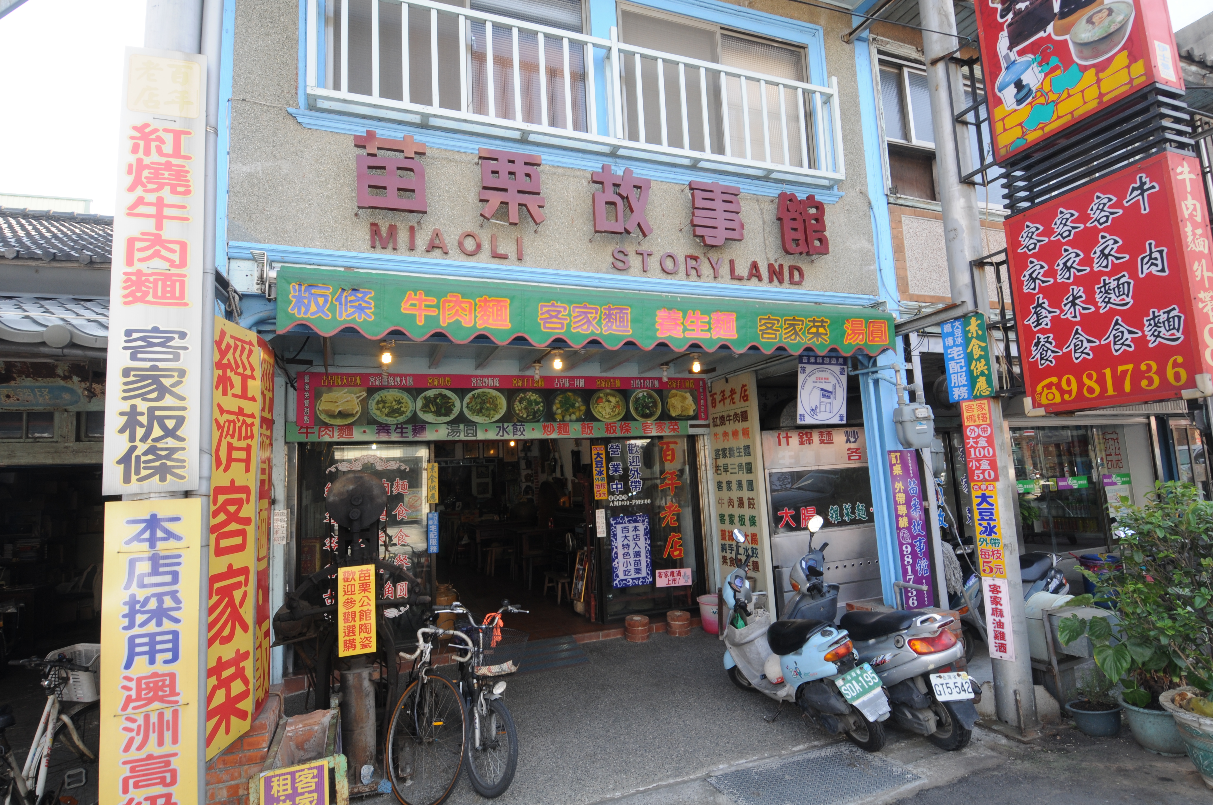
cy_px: 402
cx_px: 606
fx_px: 606
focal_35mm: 18
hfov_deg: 90.1
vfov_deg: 67.2
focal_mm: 12
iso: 200
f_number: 9
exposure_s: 1/25
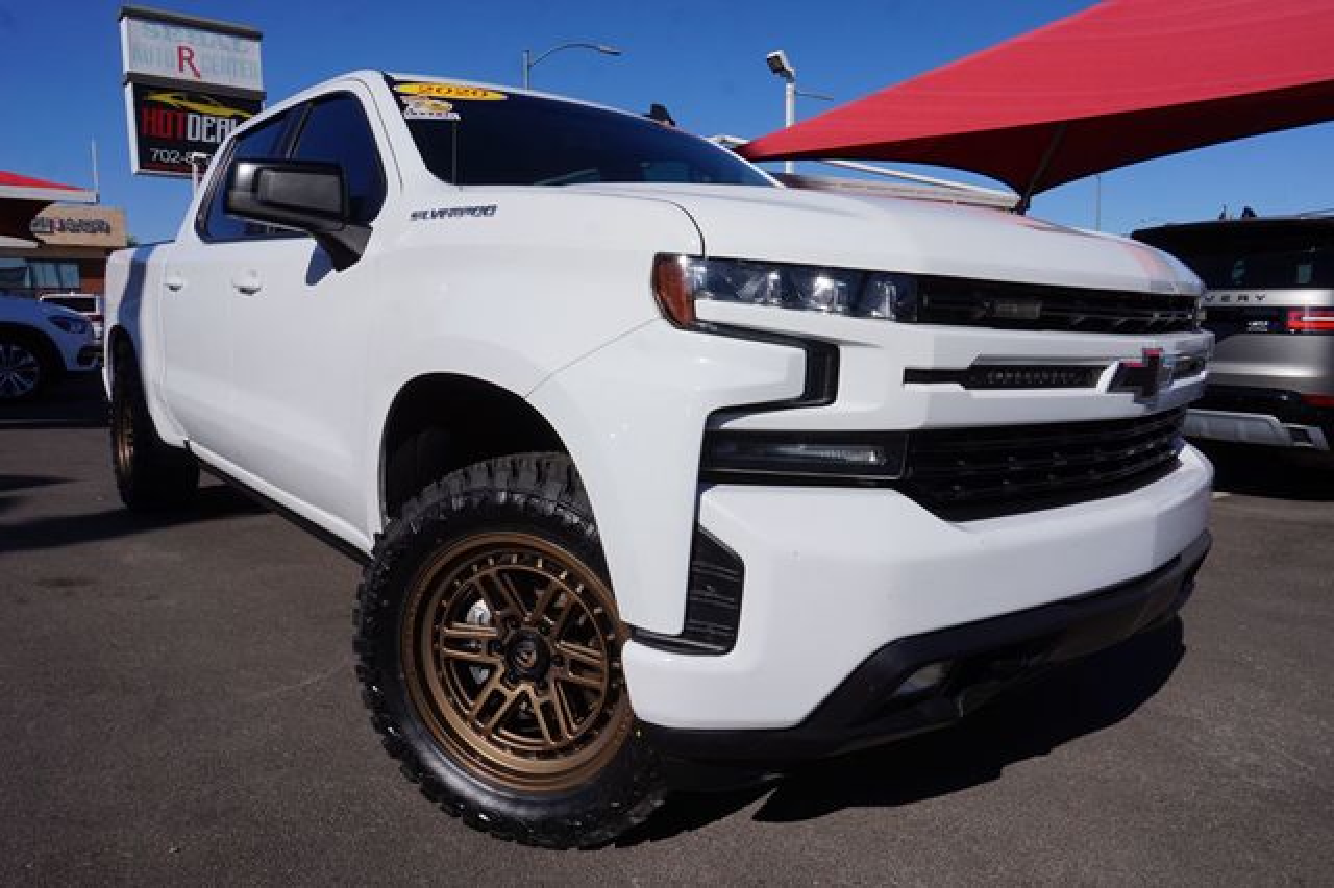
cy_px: 444
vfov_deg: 53.1
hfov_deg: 73.8
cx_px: 667
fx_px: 889
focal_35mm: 24
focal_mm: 16
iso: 100
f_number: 14
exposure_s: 1/250
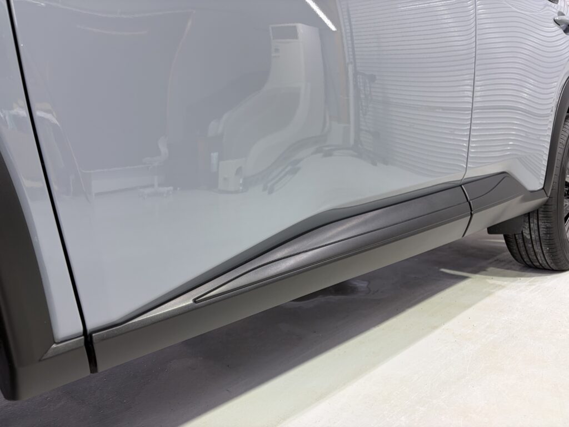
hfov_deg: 67.3
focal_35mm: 26
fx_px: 427
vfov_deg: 53.1
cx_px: 284
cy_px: 214
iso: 80
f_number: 1.6
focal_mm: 5.96
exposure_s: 1/60
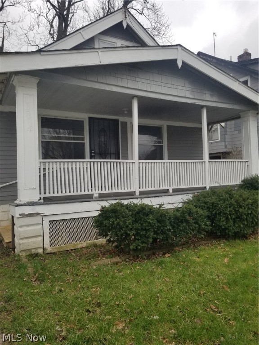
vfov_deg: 67.3
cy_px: 172
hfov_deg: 53.1
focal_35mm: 26
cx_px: 130
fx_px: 259
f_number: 1.7
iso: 50
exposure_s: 1/1033
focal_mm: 4.25
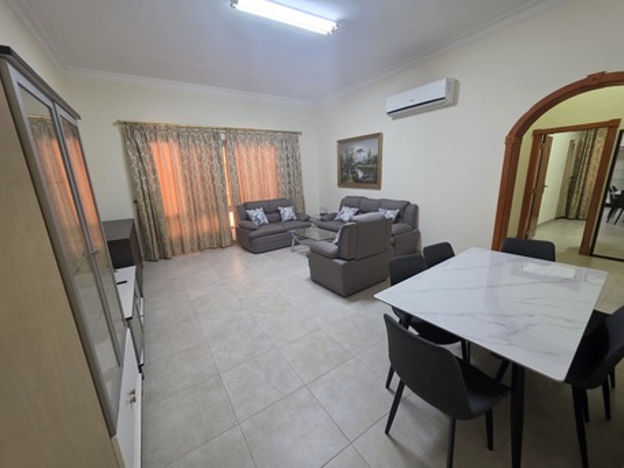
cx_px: 312
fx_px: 234
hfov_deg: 106.2
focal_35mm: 13
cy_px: 234
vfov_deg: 89.9
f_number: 1.9
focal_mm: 2.2
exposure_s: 1/50
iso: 200
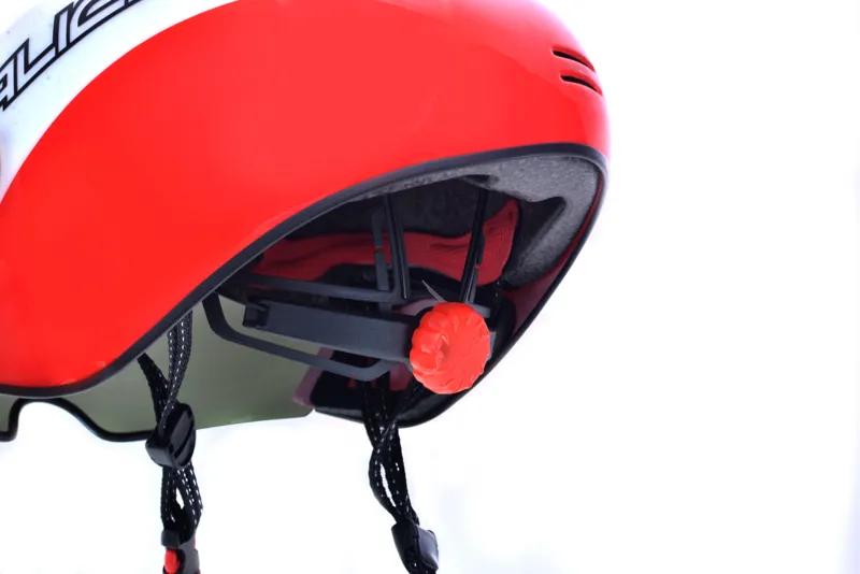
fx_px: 1195
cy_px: 287
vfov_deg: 27.0
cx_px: 430
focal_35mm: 50
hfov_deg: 39.6
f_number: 14
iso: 800
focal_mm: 50
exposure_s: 1/50
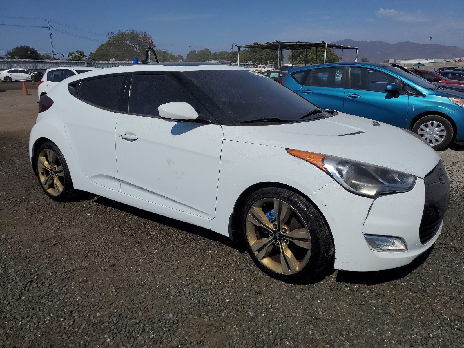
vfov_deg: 53.1
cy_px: 174
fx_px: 349
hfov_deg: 67.3
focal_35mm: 26
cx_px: 232
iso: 51
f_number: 1.5
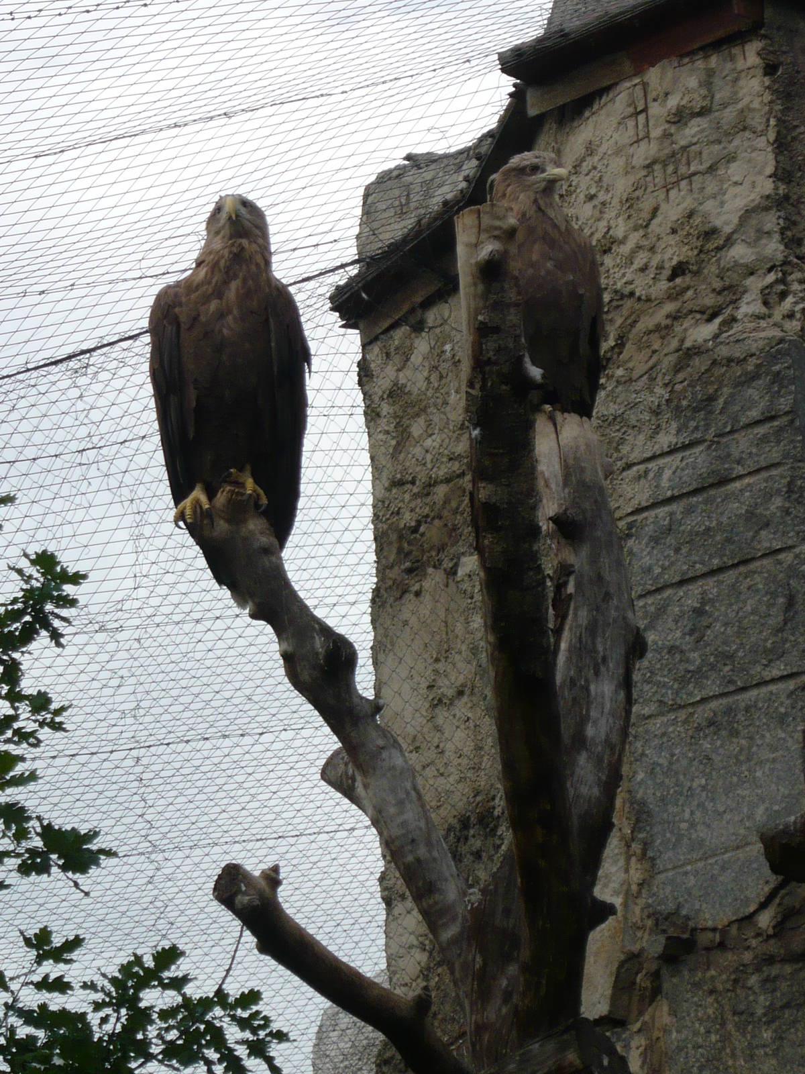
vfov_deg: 12.3
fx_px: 4961
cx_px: 402
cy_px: 537
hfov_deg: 9.3
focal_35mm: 160
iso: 100
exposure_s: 1/320
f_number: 5.1
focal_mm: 16.5
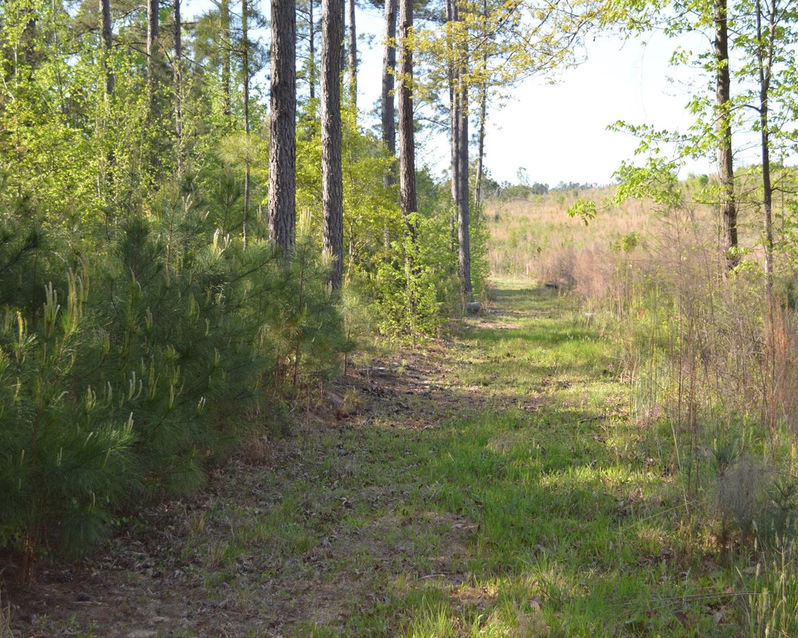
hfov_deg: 35.1
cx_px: 509
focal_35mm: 53
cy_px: 318
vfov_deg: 28.6
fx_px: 1252
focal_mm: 26
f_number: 4.2
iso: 100
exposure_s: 1/200
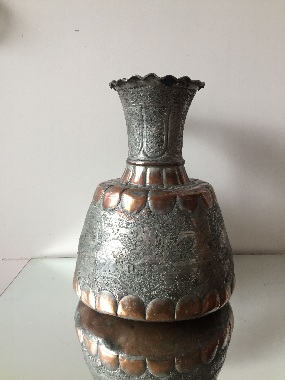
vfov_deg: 61.7
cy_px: 190
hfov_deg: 48.2
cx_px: 142
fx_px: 318
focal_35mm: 29
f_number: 2.2
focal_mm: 4.15
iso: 64
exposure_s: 1/33
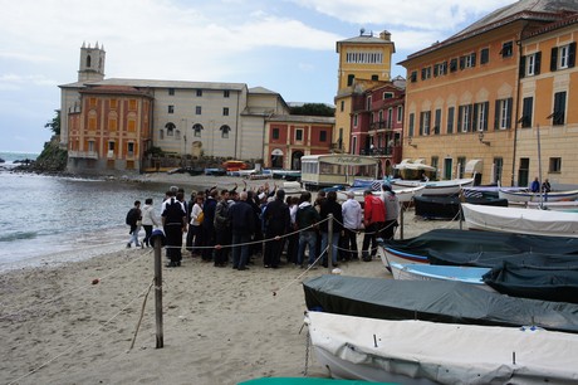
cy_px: 192
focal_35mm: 36
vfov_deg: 36.8
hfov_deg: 53.2
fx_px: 578
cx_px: 289
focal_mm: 24
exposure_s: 1/250
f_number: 11
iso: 250
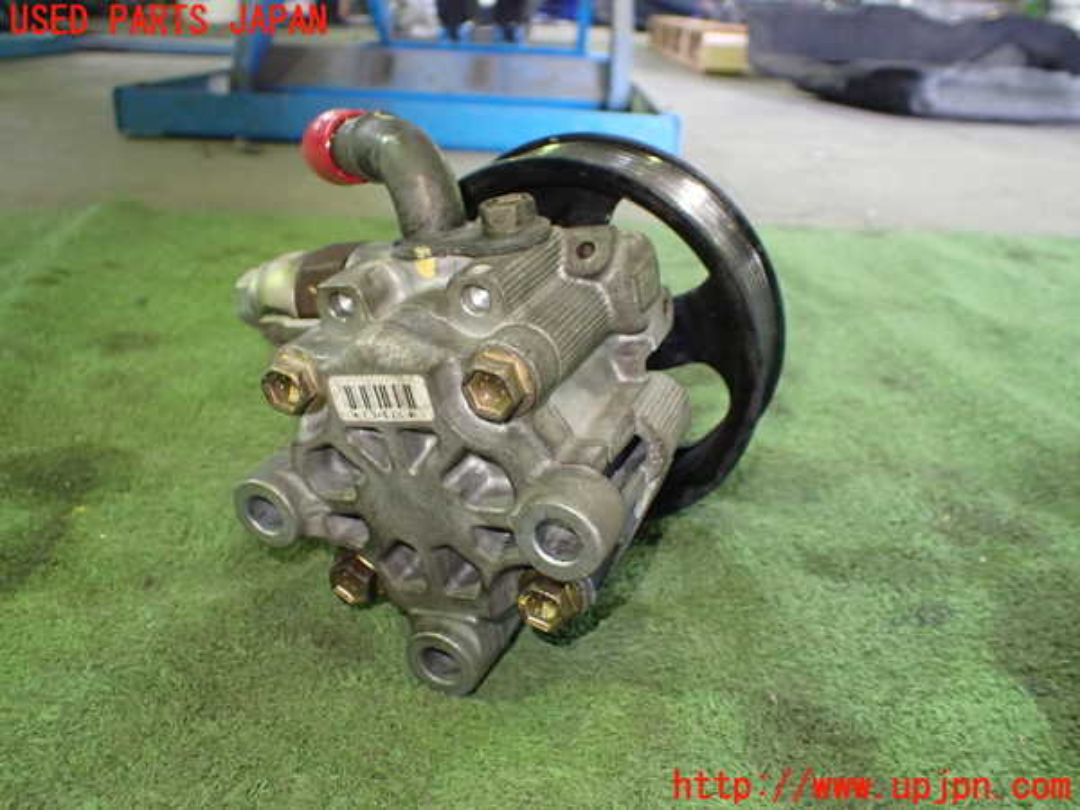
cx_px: 540
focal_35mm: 30
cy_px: 405
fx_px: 936
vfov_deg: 46.8
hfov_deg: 60.0
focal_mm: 5.4
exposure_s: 1/50
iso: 800
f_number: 2.3
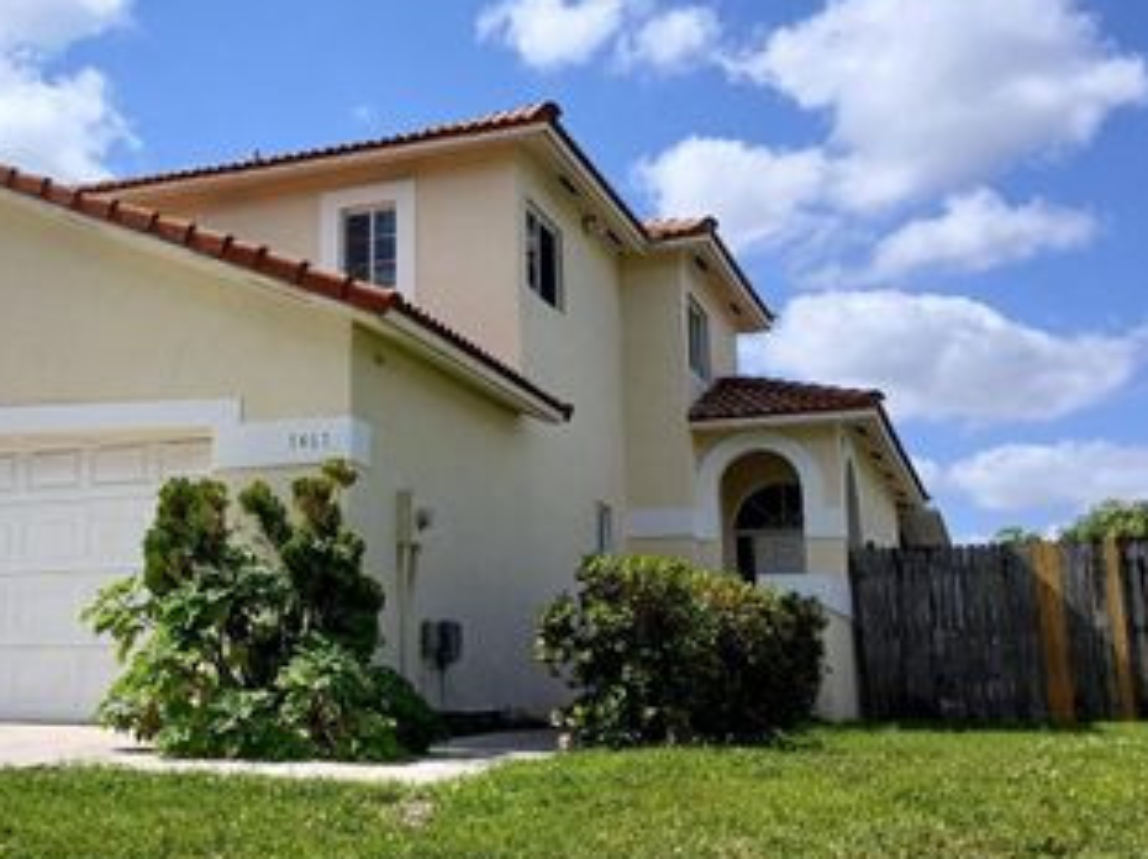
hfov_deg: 43.7
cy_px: 361
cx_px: 315
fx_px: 1392
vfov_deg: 34.2
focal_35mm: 42
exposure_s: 1/1052
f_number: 1.8
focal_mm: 3.98
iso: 20
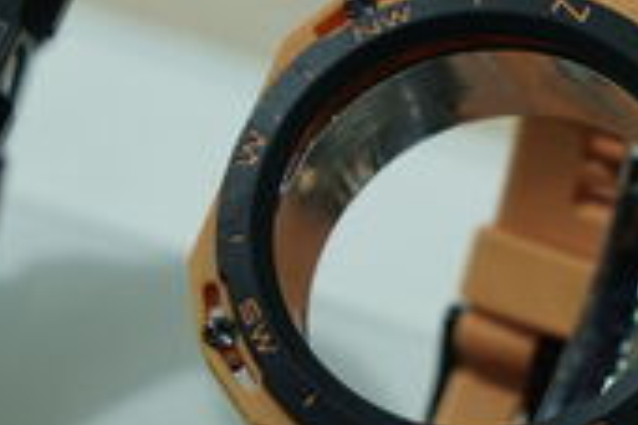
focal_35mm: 252
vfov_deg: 5.5
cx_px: 448
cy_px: 222
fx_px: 4466
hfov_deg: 8.2
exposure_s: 1/160
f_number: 6.3
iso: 200
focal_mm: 70
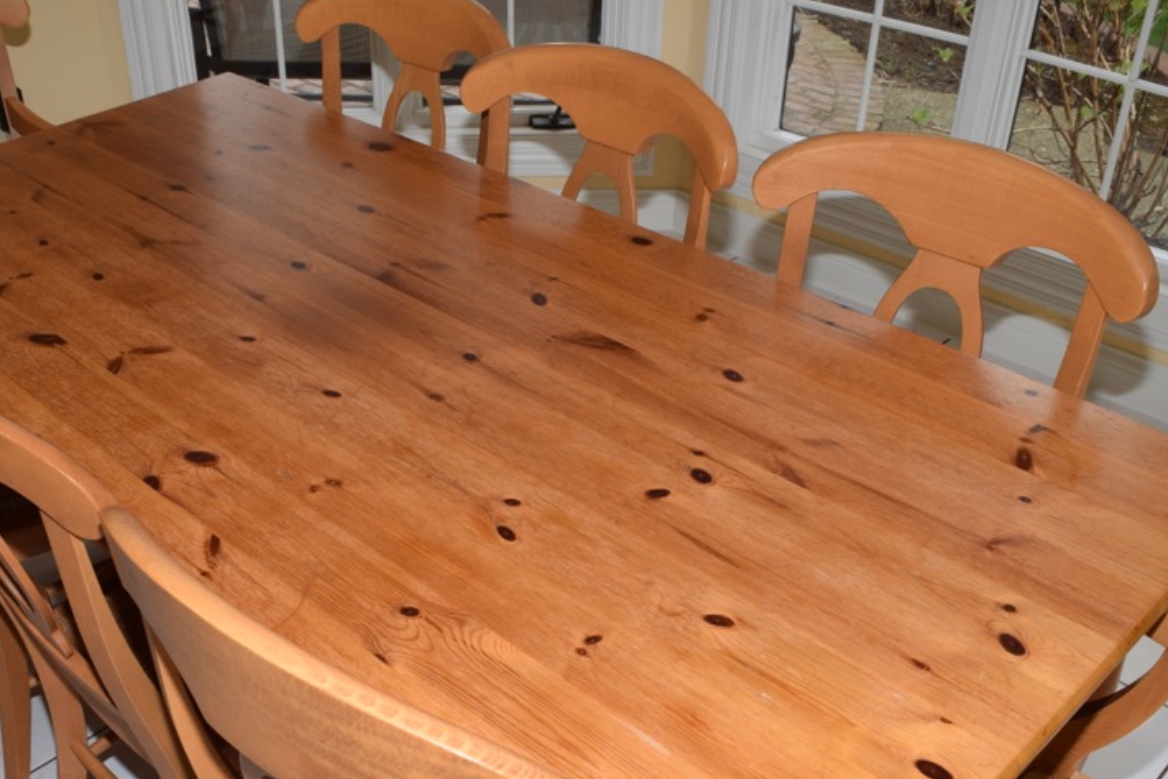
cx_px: 435
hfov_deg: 50.2
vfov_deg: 34.8
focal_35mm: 38
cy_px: 509
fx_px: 1233
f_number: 8
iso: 100
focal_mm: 18
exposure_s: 1/60
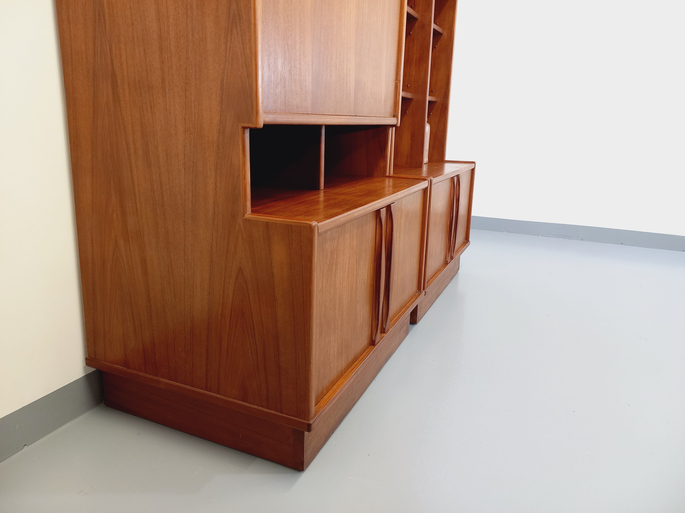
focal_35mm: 25
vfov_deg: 54.9
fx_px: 495
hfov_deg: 69.4
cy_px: 256
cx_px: 342
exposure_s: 1/33
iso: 250
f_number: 1.8
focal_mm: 4.65
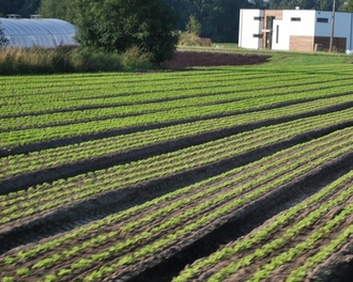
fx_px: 1472
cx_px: 292
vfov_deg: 11.0
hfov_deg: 13.6
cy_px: 130
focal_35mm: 141
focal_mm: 55
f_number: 7.1
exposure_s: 1/200
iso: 100
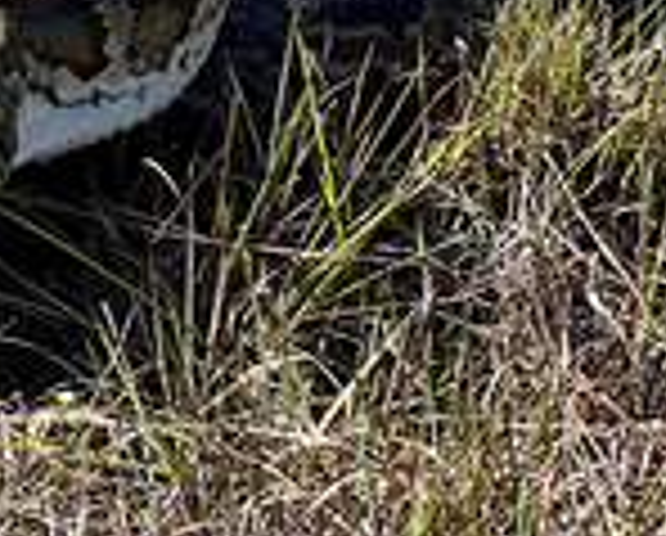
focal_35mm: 355
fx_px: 7011
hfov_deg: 5.3
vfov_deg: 4.4
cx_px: -590
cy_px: -7
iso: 32
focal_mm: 9
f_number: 2.8
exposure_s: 1/401
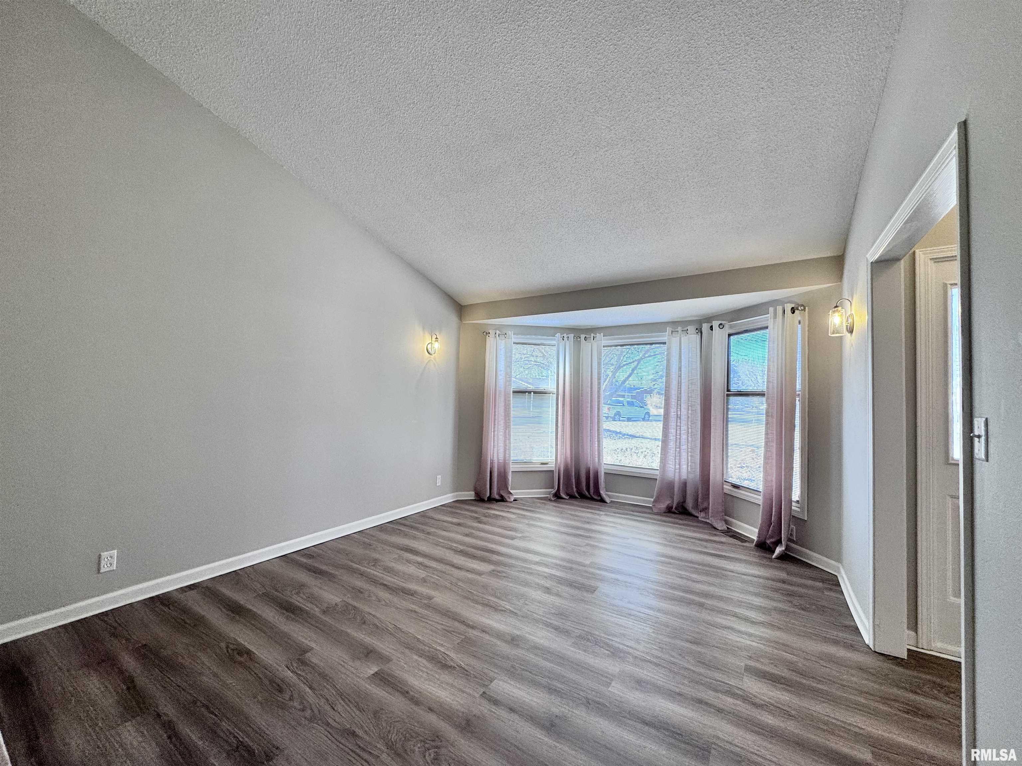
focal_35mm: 14
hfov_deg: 102.1
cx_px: 511
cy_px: 383
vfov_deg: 85.7
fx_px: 413
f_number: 2.2
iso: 100
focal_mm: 2.22
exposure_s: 1/120
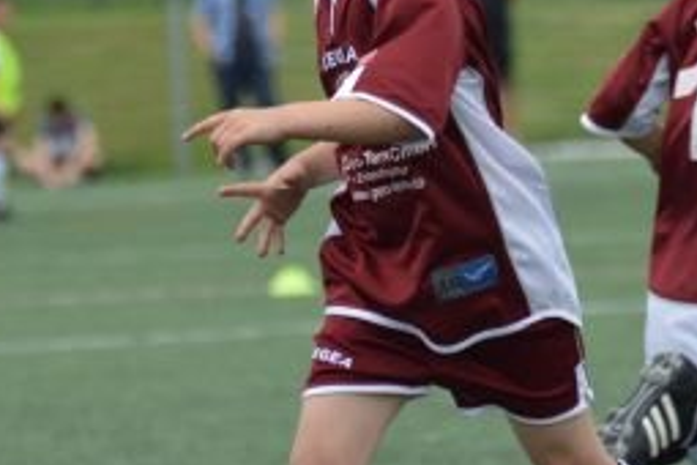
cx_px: 257
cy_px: 122
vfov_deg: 2.0
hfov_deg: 2.9
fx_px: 13649
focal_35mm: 705
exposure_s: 1/1250
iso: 400
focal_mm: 200
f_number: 5.6
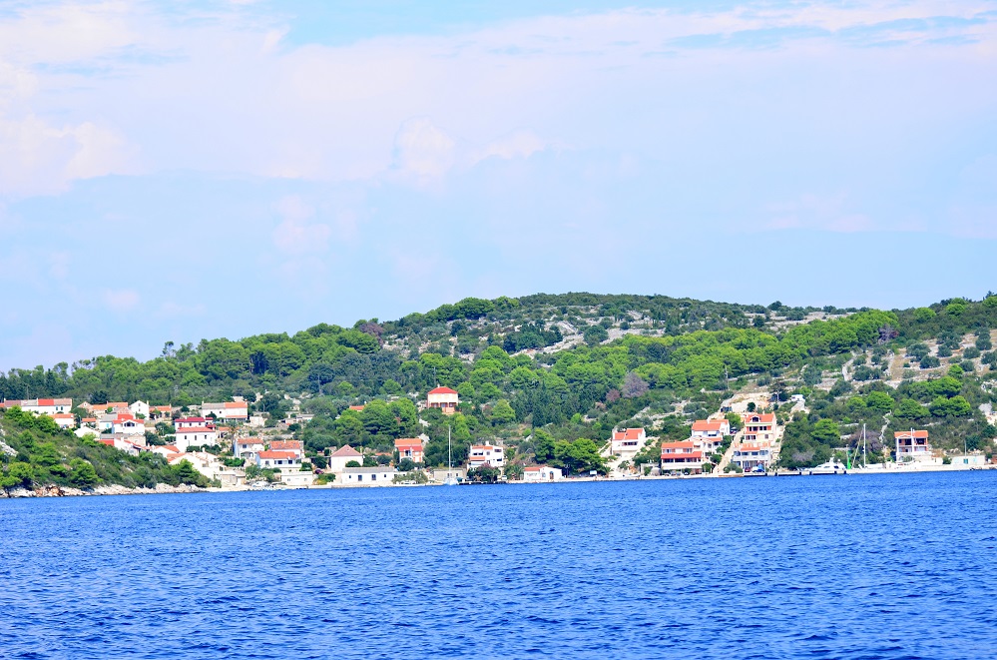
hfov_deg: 18.2
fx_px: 3108
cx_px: 498
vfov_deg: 12.1
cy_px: 330
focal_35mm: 112
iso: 100
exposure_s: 1/400
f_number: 4.5
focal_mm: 75
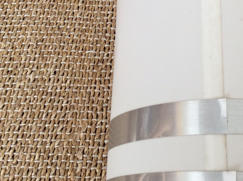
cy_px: 75
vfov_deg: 23.2
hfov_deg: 30.4
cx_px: 176
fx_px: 441
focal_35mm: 63
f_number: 2.4
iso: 50
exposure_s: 1/25
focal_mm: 3.3
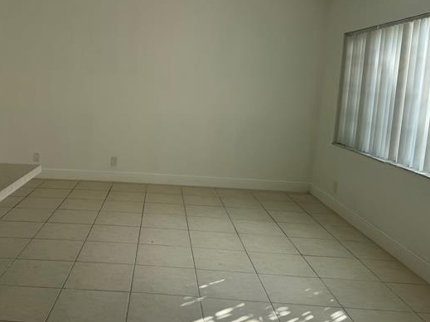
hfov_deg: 49.2
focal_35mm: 37
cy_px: 153
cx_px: 141
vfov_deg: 38.6
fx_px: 460
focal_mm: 6.76
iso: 80
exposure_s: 1/1059
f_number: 1.78
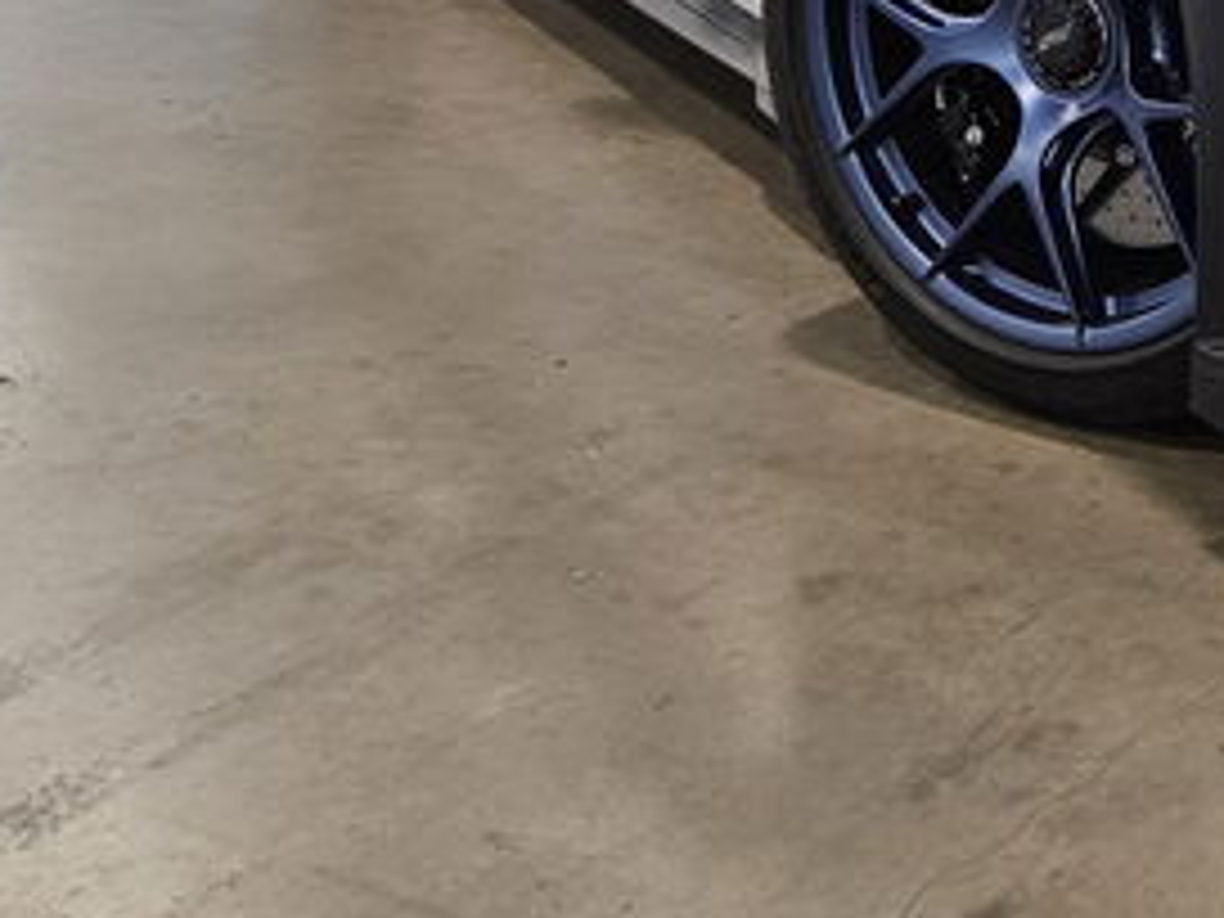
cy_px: -45
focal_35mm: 65
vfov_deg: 21.6
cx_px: 1503
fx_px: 2298
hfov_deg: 26.3
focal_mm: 5.4
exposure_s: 1/120
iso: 320
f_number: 1.8
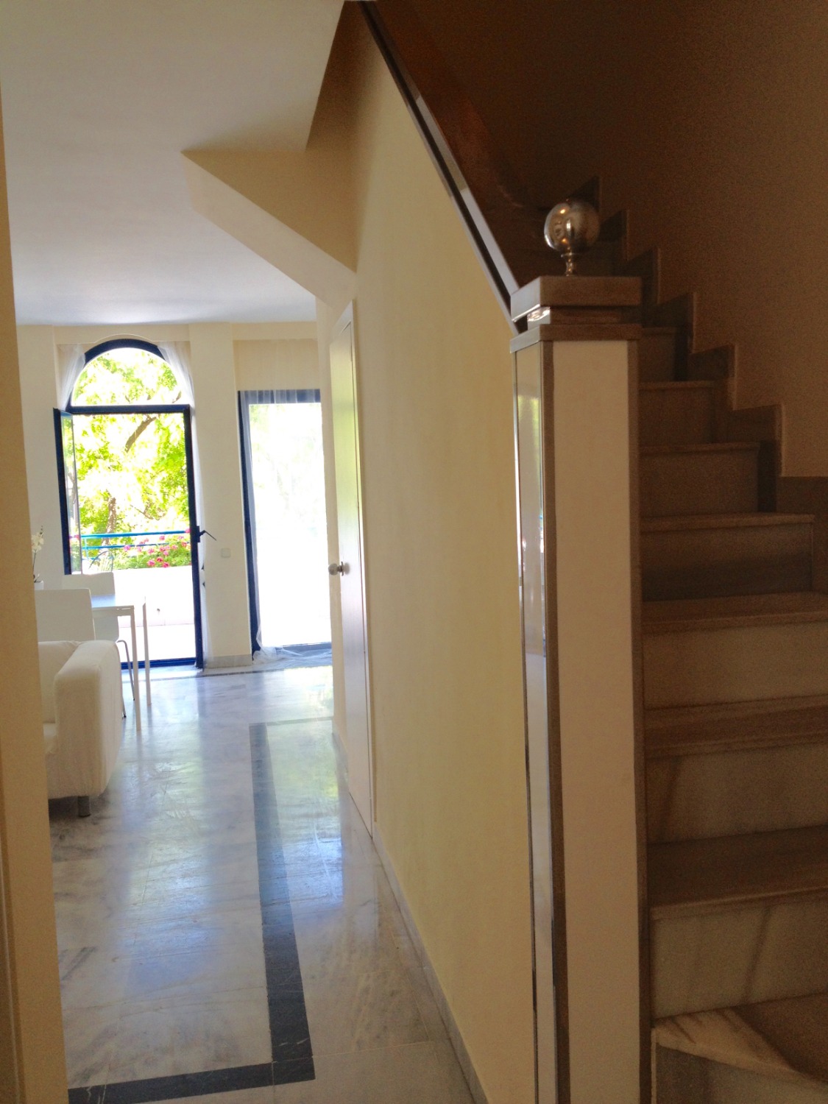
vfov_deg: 52.6
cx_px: 414
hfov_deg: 40.7
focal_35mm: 35
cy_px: 552
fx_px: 1116
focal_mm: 4.28
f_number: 2.4
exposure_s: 1/120
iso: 80
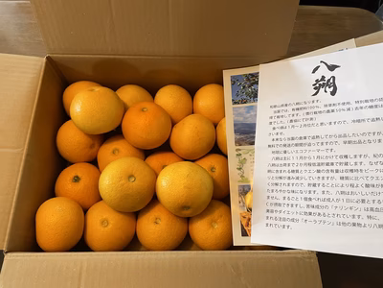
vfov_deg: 53.1
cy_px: 144
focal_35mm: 26
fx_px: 288
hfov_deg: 67.3
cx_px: 192
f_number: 1.6
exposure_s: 1/50
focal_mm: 4.2
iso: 320
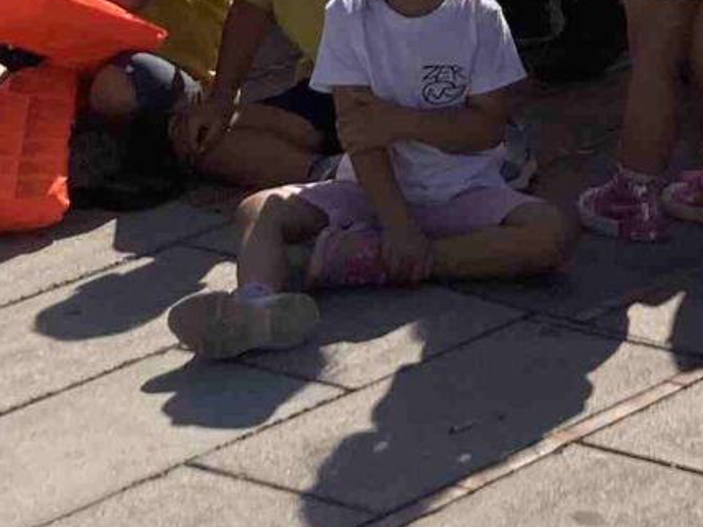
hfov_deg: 11.5
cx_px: 841
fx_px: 3411
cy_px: -403
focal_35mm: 168
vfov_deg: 8.5
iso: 25
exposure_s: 1/4808
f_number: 1.8
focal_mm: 3.99
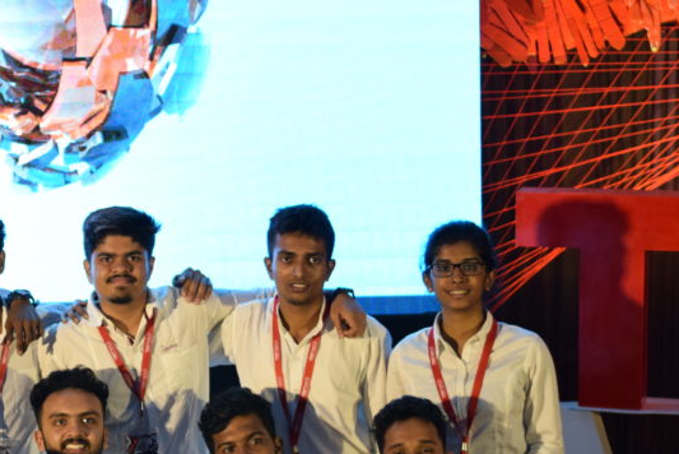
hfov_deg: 14.1
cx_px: 37
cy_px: 323
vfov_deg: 9.5
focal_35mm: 144
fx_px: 2717
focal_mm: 50
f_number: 1.8
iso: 1000
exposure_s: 1/250
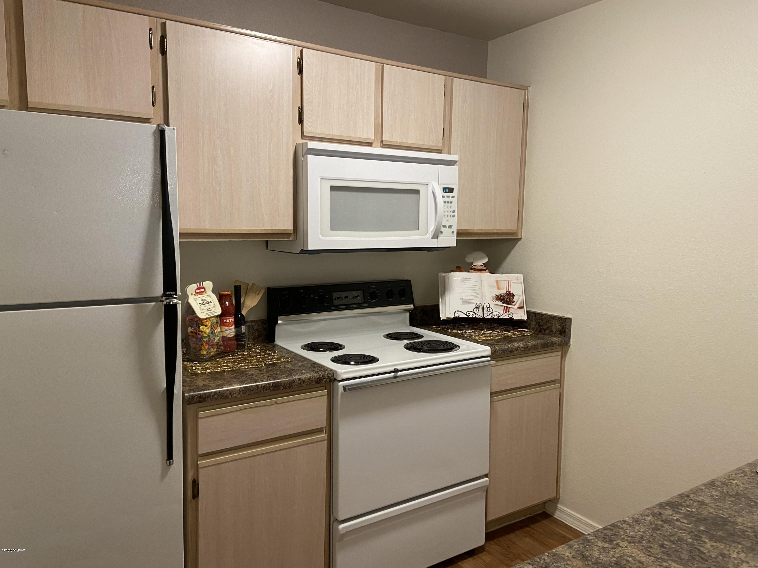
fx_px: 569
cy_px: 284
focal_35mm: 26
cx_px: 379
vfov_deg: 53.1
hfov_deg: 67.3
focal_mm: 4.25
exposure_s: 1/60
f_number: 1.8
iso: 160
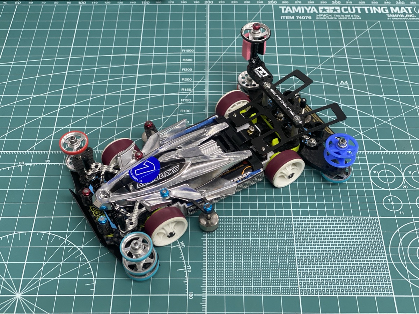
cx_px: 210
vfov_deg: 28.0
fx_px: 629
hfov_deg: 36.8
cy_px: 157
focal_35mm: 52
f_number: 2
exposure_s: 1/100
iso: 200
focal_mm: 6
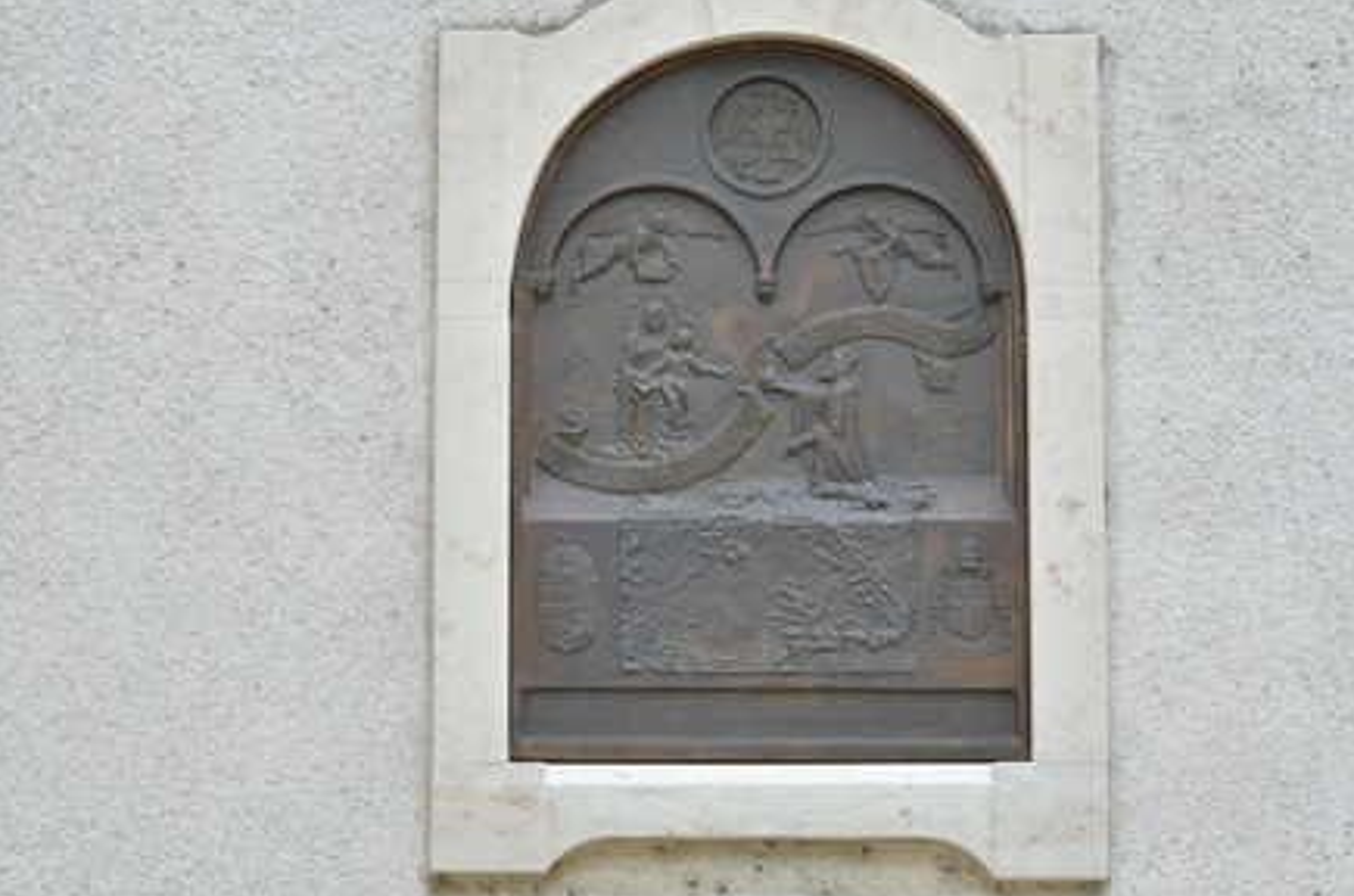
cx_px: 772
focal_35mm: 110
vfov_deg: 12.4
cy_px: 401
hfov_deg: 18.6
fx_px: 4128
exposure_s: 1/400
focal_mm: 58
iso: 500
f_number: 9
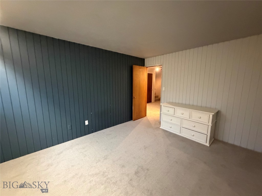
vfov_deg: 85.7
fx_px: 106
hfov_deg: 102.1
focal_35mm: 14
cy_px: 98
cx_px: 131
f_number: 2.2
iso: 1250
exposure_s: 1/60
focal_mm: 2.22
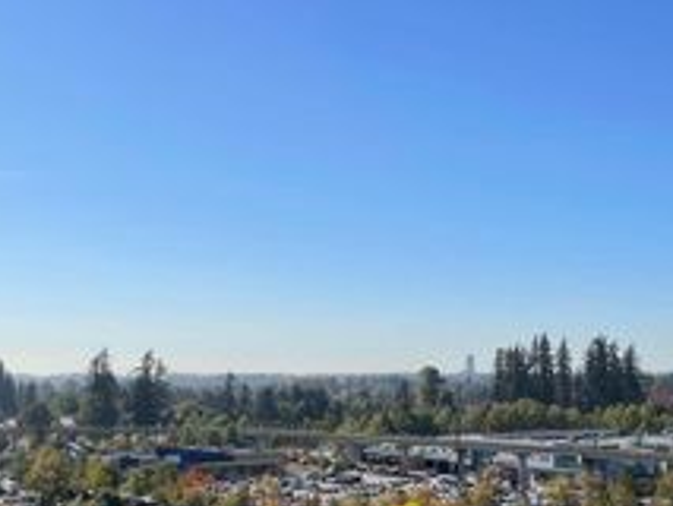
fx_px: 1187
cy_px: 384
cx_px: 461
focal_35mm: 61
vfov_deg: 23.8
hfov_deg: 31.4
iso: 32
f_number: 1.6
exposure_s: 1/5291
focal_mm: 4.2
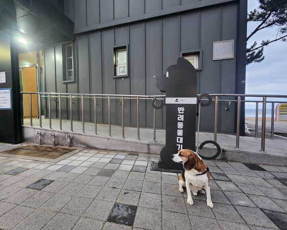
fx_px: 119
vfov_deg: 88.0
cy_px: 115
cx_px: 135
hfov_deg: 100.6
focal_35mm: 14
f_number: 2.2
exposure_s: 1/60
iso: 400
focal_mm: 2.2
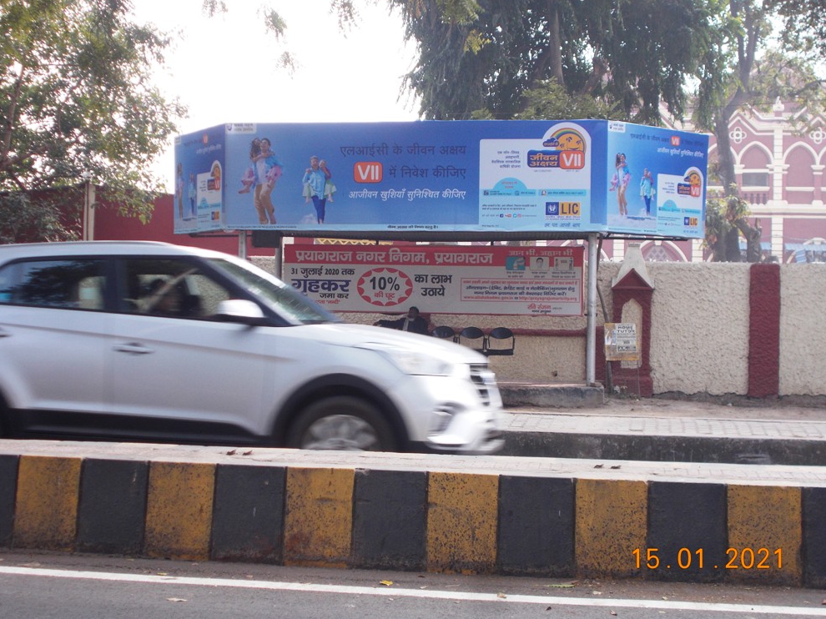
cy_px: 314
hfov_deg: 32.2
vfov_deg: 24.4
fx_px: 1431
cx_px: 402
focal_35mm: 60
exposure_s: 1/125
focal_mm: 10.3
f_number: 4.9
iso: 80
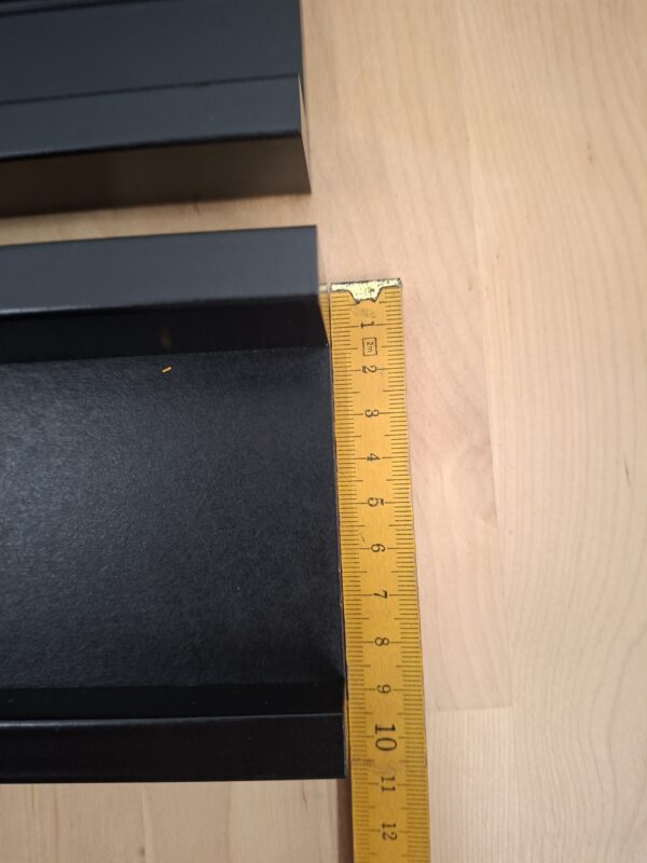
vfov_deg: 73.9
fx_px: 573
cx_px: 324
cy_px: 432
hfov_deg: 58.9
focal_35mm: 23
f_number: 1.8
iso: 320
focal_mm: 5.54
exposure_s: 1/33
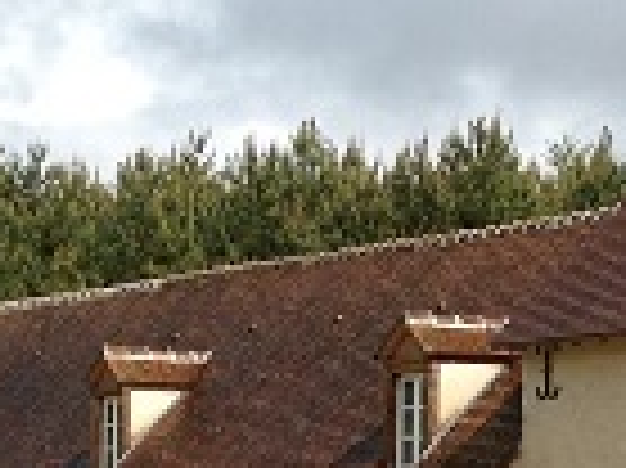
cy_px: 585
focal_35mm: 201
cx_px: 162
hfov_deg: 9.8
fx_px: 3632
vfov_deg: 7.3
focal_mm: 4.28
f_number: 2.4
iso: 50
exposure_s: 1/2123
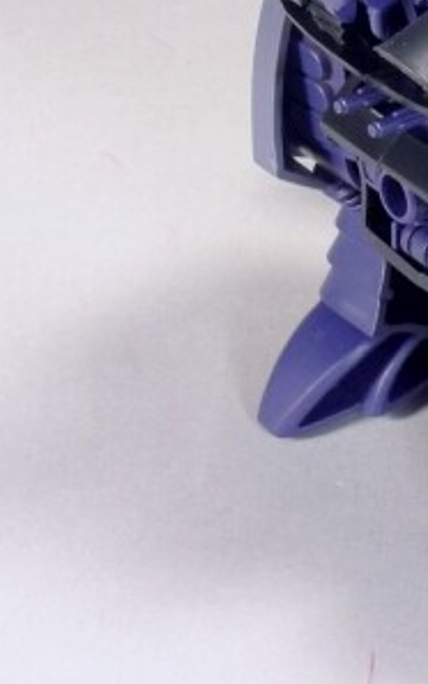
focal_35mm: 117
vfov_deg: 17.1
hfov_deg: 11.0
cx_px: 511
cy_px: -101
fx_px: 2180
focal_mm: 8.8
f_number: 8
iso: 200
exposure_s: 1/13
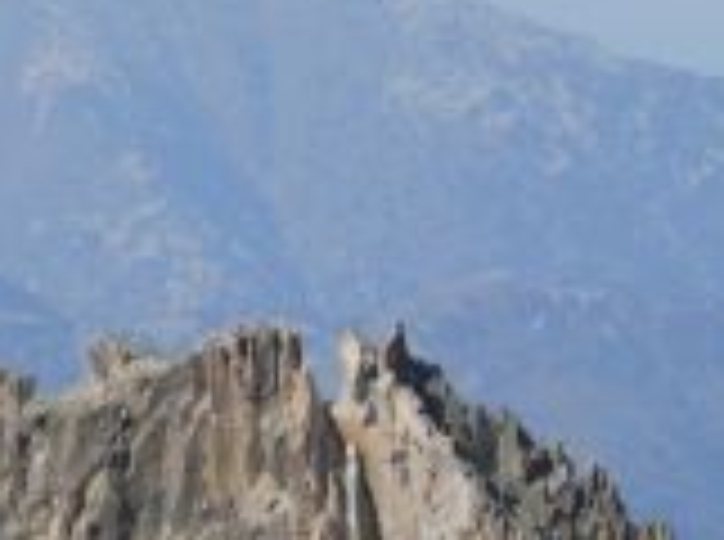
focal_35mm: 1081
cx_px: 166
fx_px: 22559
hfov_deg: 1.8
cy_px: -4
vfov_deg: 1.4
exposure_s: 1/640
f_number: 6.2
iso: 100
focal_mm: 77.4
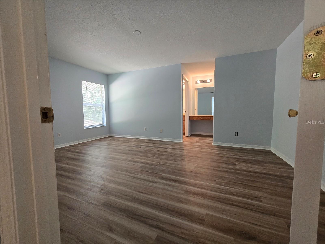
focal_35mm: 13
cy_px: 122
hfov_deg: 106.2
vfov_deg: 89.9
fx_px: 122
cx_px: 162
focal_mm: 2.2
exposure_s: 1/60
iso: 500
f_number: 2.2
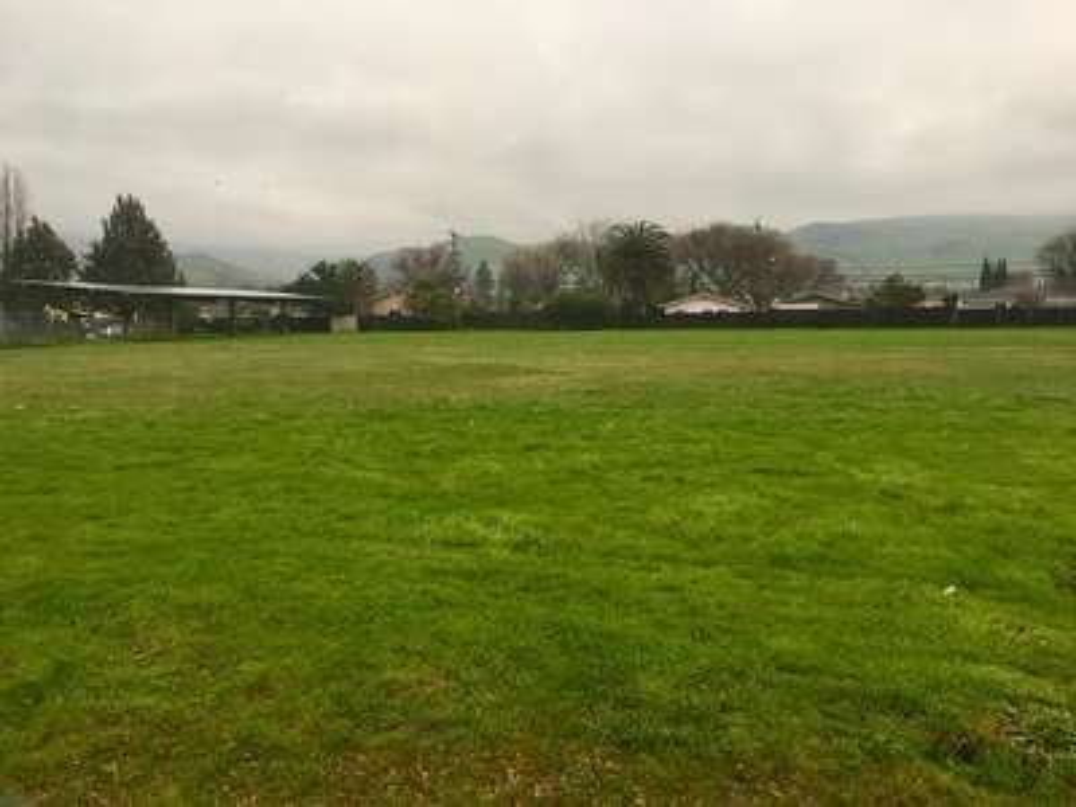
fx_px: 901
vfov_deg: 48.2
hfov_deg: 61.7
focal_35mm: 29
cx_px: 538
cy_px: 404
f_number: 2.2
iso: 25
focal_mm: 4.15
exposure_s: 1/40
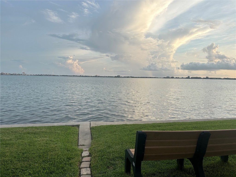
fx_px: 164
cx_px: 118
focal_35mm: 24
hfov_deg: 71.6
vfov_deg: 56.8
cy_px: 88
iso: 80
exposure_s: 1/1157
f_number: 1.78
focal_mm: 6.86
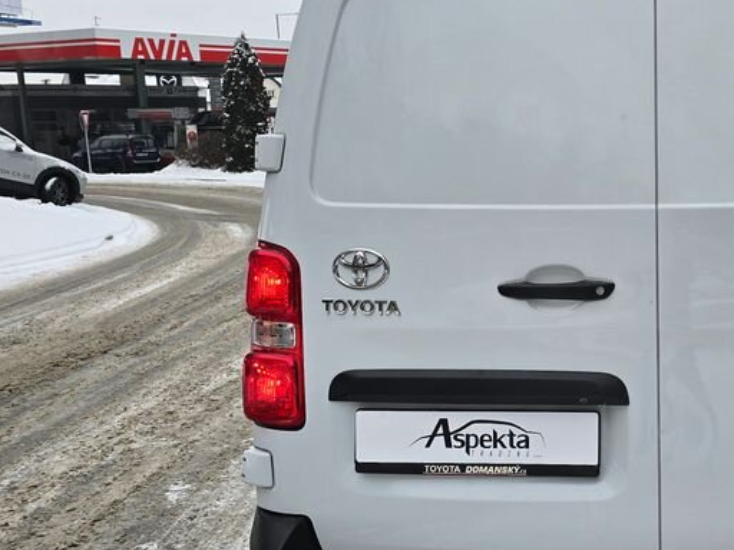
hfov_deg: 39.1
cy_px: 266
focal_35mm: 46
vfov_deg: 31.5
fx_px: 975
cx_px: 618
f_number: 1.7
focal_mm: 6.3
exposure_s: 1/180
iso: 25
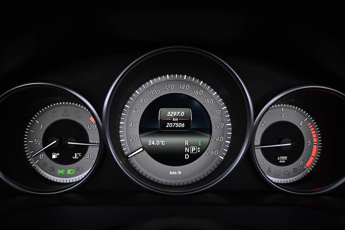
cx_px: 172
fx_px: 280
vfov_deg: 44.6
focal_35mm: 29
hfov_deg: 63.2
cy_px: 115
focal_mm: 19.5
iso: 3200
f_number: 3.8
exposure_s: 1/100
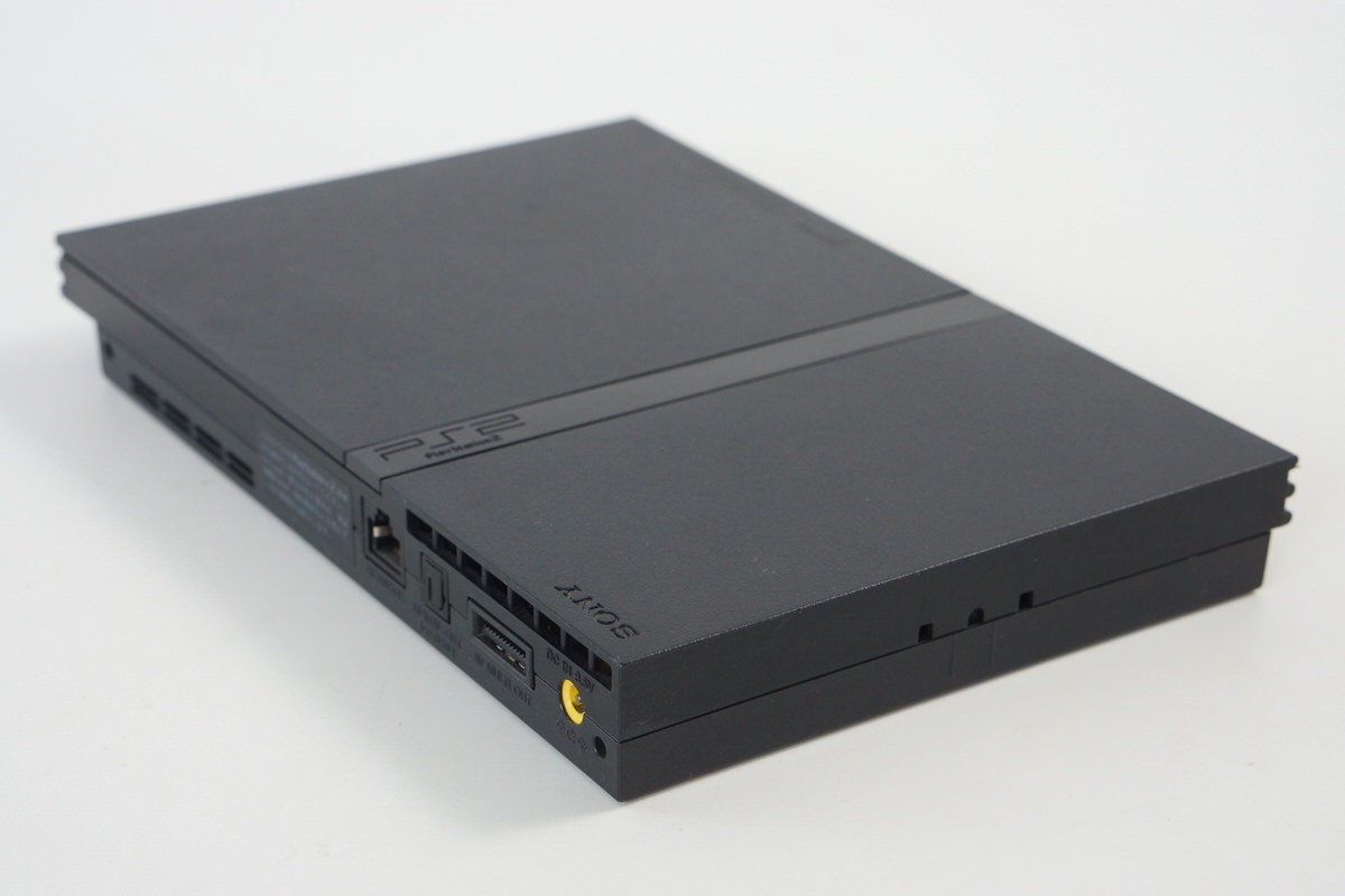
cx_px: 672
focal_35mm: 75
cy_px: 448
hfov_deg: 27.0
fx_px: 2802
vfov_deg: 18.2
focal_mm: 50
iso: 800
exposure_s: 1/80
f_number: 6.3
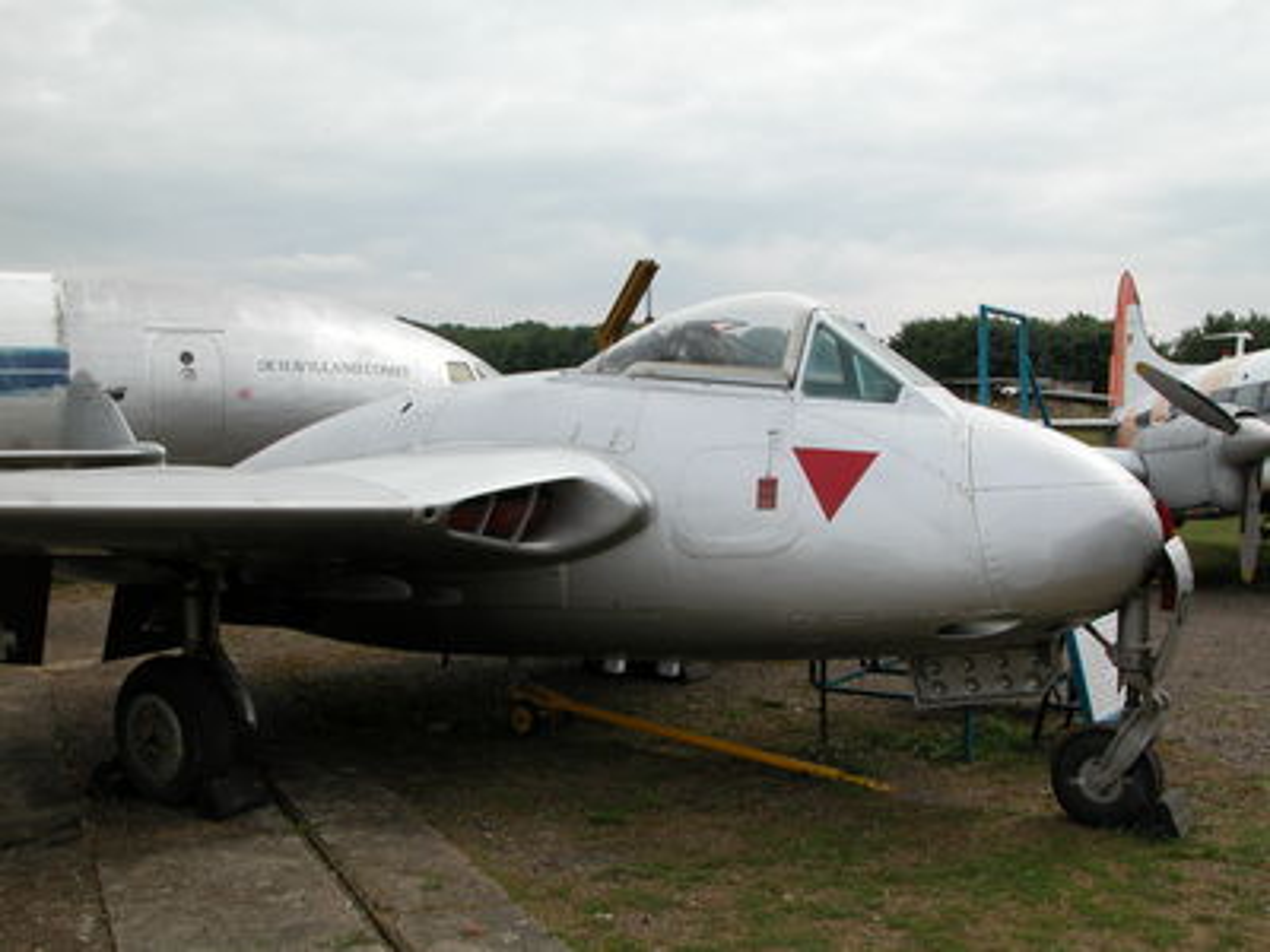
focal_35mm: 36
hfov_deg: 51.4
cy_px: 476
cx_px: 635
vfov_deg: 39.7
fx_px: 1321
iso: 100
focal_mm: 9.2
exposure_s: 1/337
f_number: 6.3
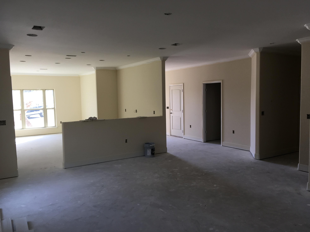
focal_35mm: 29
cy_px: 116
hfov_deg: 61.7
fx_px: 260
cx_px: 155
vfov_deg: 48.2
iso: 25
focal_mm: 4.15
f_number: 2.2
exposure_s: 1/60
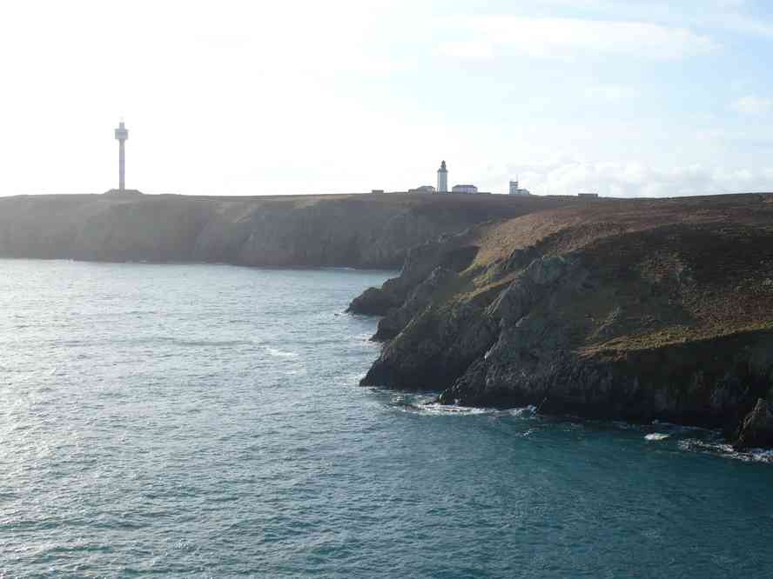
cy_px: 290
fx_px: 938
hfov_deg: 44.8
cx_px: 386
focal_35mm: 42
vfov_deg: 34.3
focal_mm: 5.8
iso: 100
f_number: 2.8
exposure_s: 1/1000
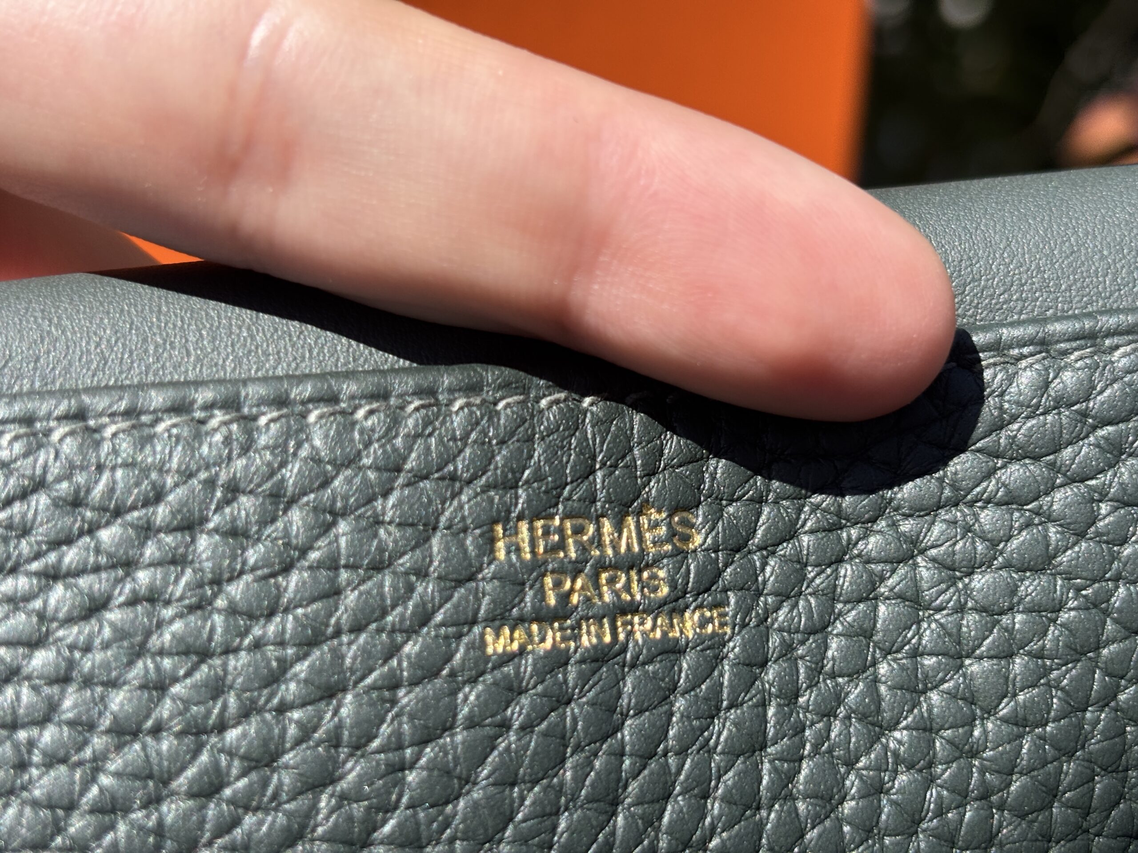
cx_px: 569
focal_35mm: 52
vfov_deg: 28.0
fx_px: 1709
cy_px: 426
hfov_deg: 36.8
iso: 32
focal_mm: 5.96
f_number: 1.6
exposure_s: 1/1499
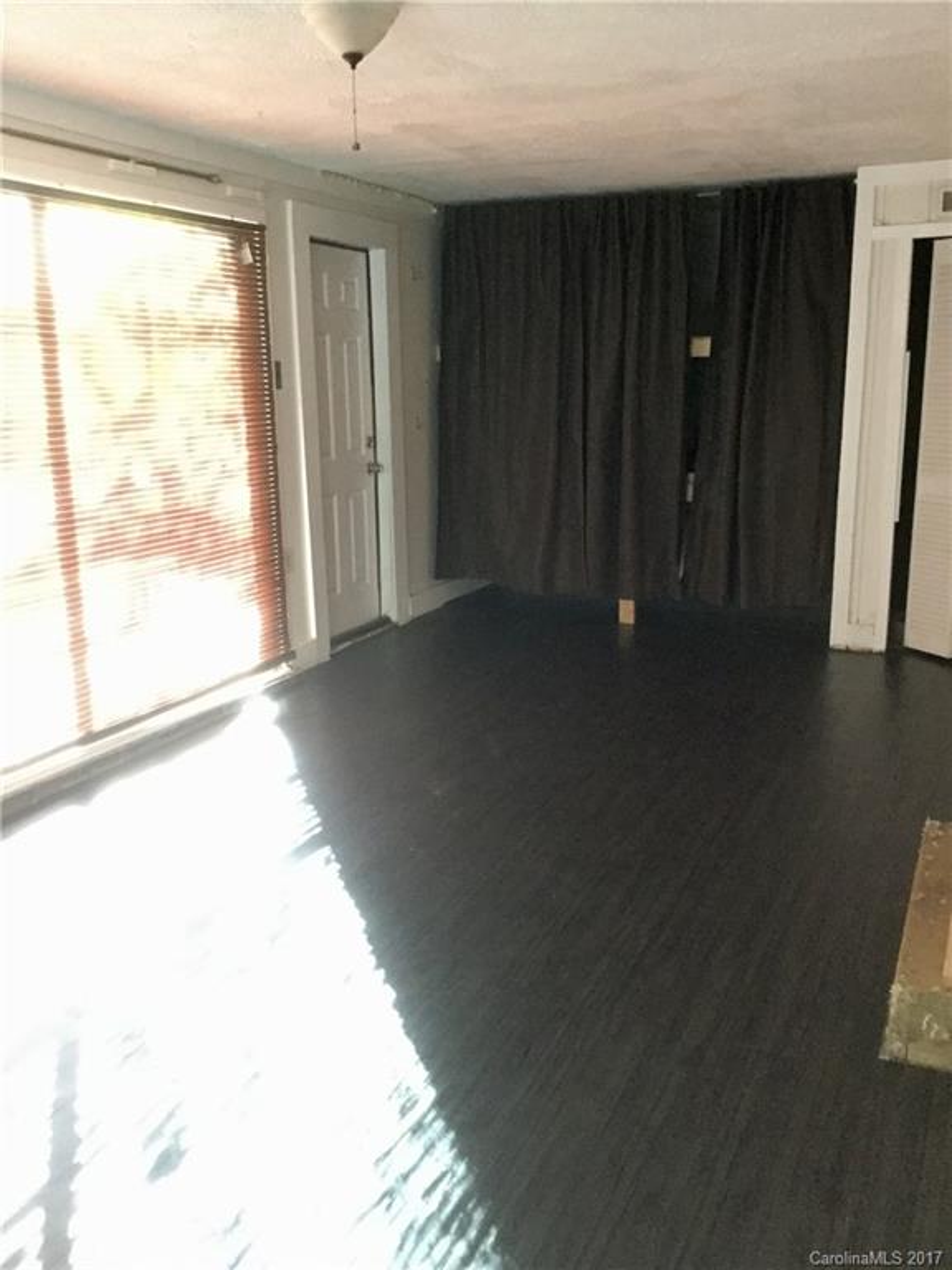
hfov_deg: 45.4
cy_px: 635
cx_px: 476
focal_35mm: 31
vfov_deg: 58.4
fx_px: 1137
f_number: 2.4
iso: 640
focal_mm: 3.3
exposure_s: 1/15
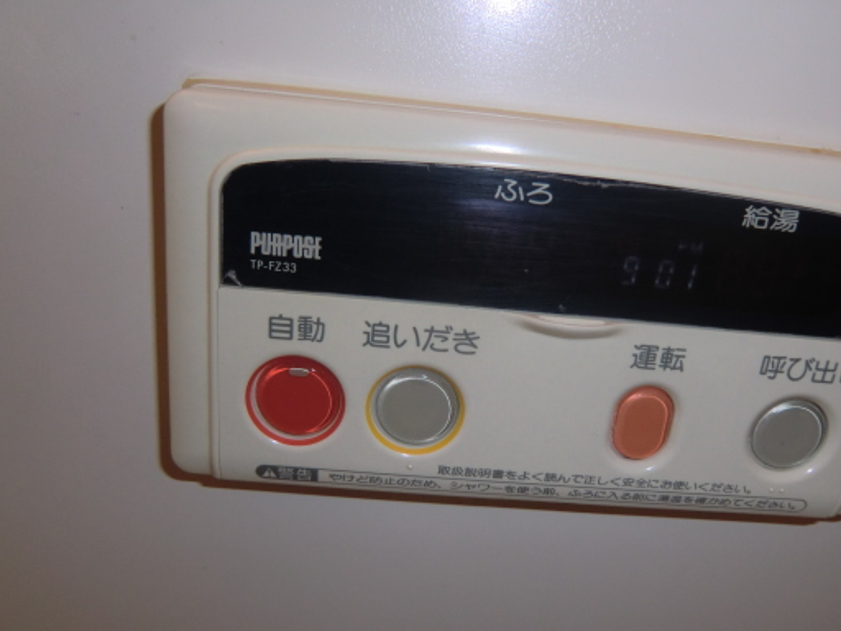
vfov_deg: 46.8
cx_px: 473
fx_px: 729
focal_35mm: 30
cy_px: 340
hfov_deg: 59.8
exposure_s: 1/60
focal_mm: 4.3
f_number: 3.2
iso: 160
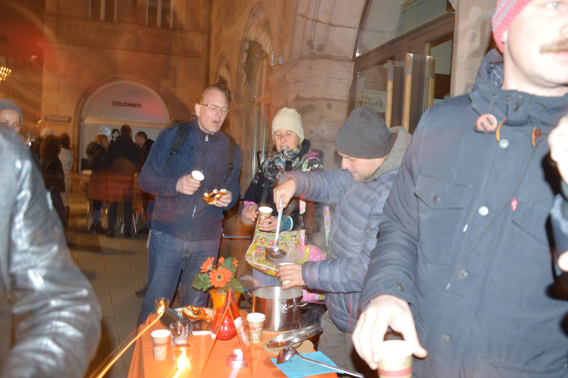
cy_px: 189
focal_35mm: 32
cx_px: 284
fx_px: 496
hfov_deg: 59.5
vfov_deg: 41.6
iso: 400
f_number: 4
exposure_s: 1
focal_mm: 21
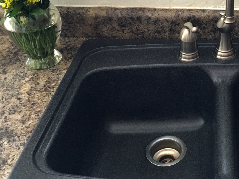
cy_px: 58
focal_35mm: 55
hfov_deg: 33.2
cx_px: 212
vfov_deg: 26.4
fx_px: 380
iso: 200
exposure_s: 1/30
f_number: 2.2
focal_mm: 4.15
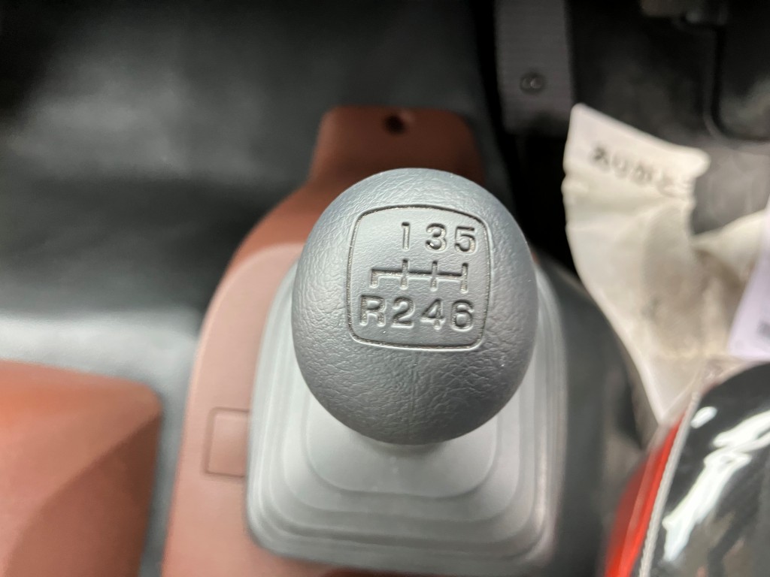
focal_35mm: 28
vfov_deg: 49.7
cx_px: 385
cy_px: 288
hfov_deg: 63.4
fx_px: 623
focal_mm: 3.99
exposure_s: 1/60
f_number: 1.8
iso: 200
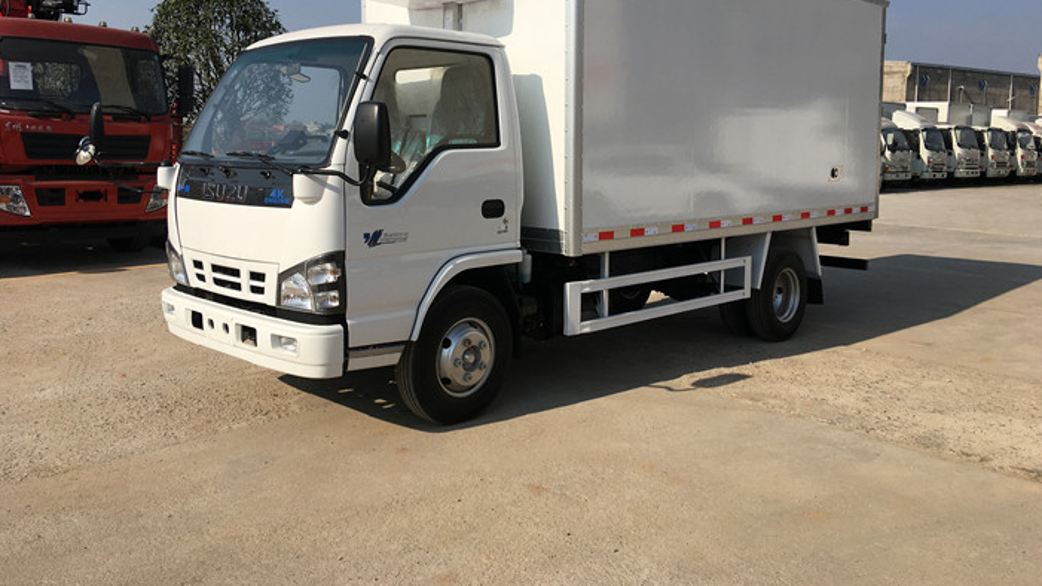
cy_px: 213
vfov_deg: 36.4
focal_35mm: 32
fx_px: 884
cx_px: 520
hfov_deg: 61.0
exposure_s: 1/2653
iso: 25
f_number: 2.2
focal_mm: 4.15
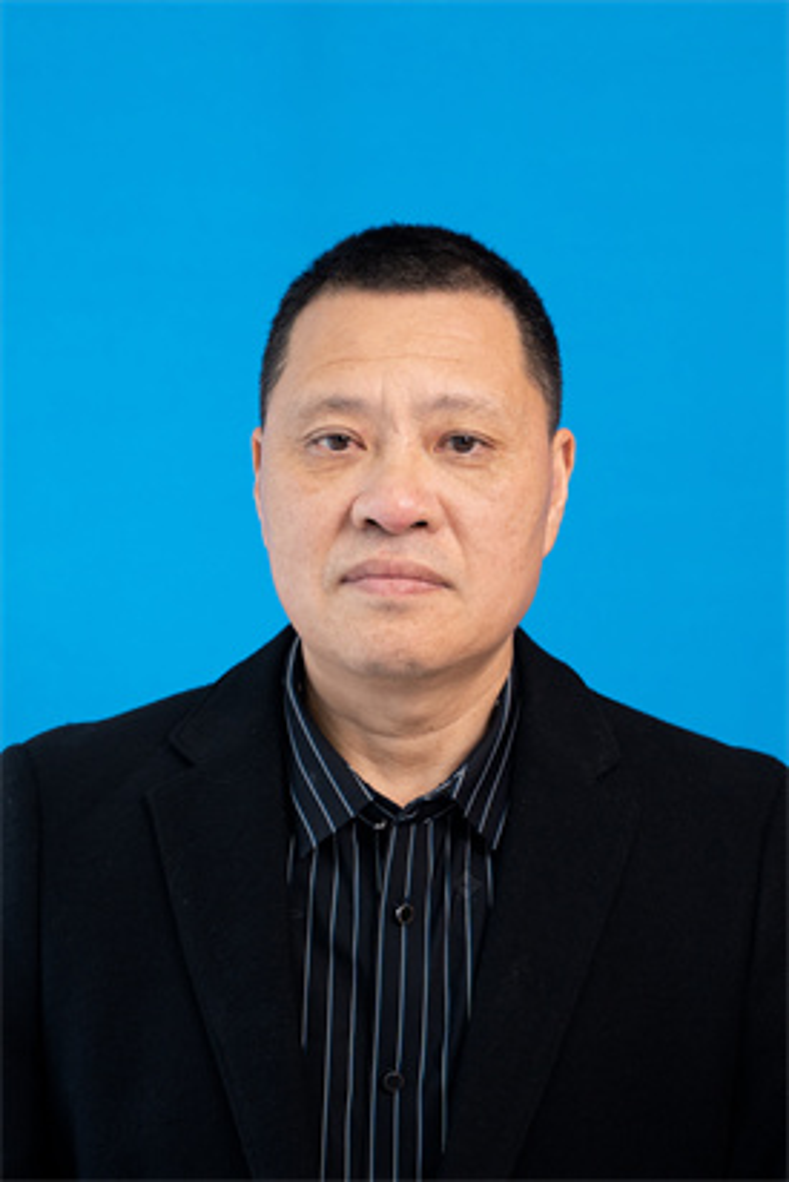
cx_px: 394
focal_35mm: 76
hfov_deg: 18.0
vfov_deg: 26.6
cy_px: 591
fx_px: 2496
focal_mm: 51
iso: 400
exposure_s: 1/60
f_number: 5.6
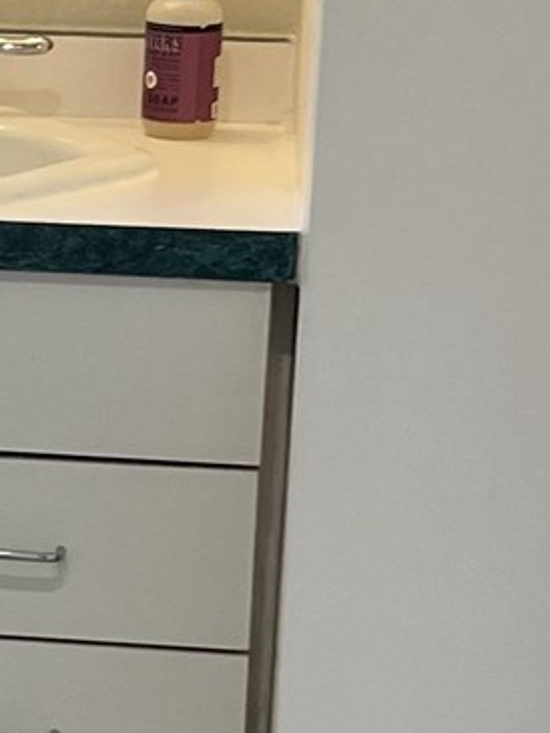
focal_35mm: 164
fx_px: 3472
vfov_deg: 12.0
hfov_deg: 8.6
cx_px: -482
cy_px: 361
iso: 64
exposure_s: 1/60
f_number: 1.6
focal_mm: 5.1
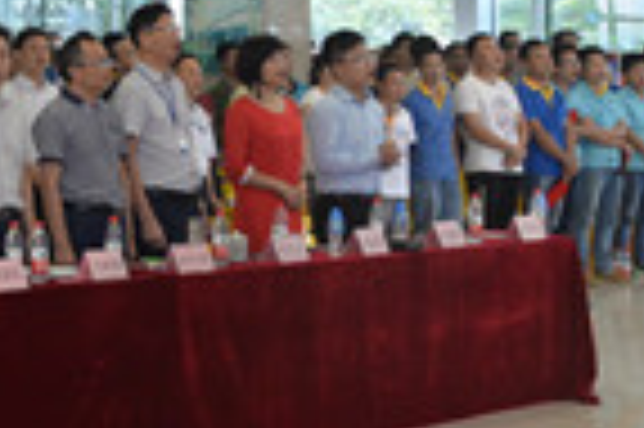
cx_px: -500
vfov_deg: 12.1
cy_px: -54
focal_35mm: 111
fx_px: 1983
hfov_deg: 15.8
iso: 1250
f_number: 7.1
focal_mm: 24
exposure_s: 1/40
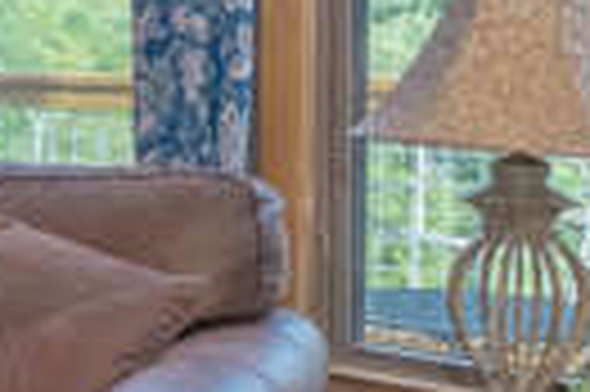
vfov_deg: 14.4
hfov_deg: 17.0
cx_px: -536
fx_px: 1539
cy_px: 90
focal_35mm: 94
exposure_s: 1/200
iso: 1000
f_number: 7.1
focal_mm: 16
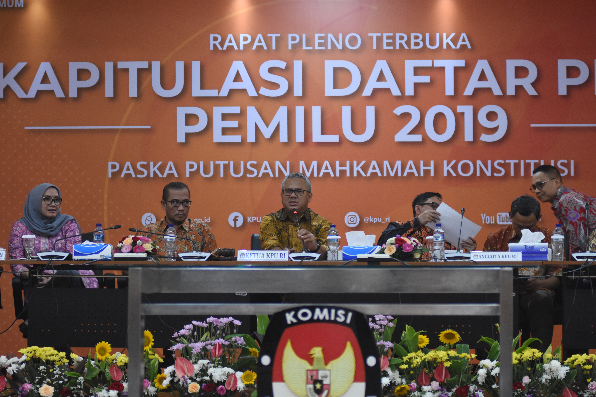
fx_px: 1987
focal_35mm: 120
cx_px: 298
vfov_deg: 11.4
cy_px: 198
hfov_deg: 17.1
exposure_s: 1/250
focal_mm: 80
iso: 1600
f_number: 3.2
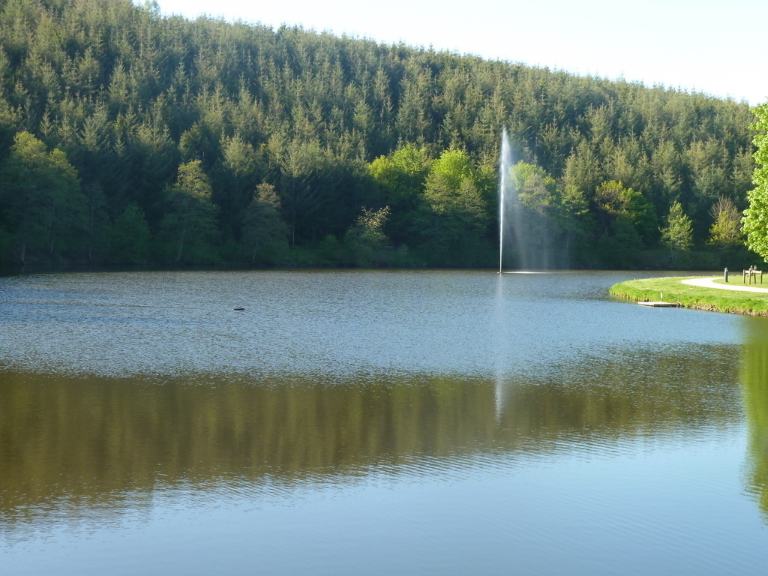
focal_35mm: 59
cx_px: 384
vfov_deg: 24.8
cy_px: 288
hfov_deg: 32.7
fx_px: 1309
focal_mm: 9.7
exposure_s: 1/100
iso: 80
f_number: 3.9
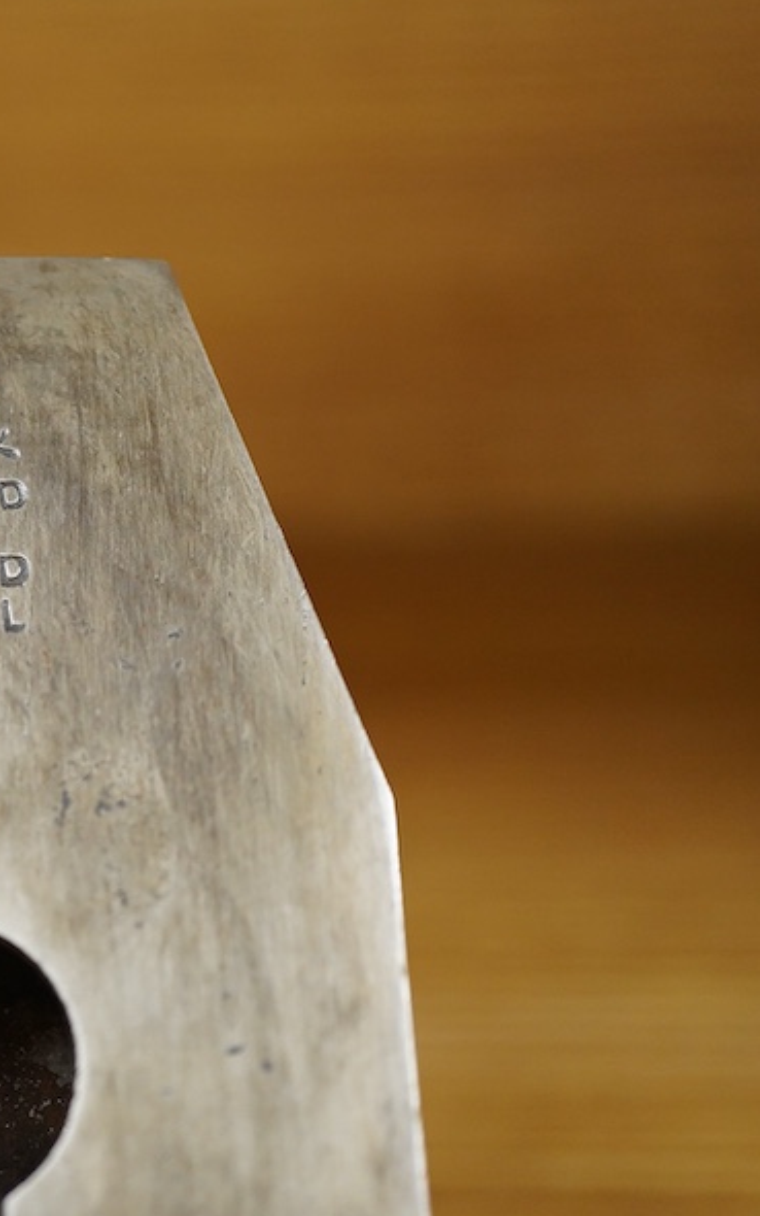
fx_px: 2319
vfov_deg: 29.4
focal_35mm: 70
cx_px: -122
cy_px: 600
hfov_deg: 17.8
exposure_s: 1/125
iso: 1250
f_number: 3.5
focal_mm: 30
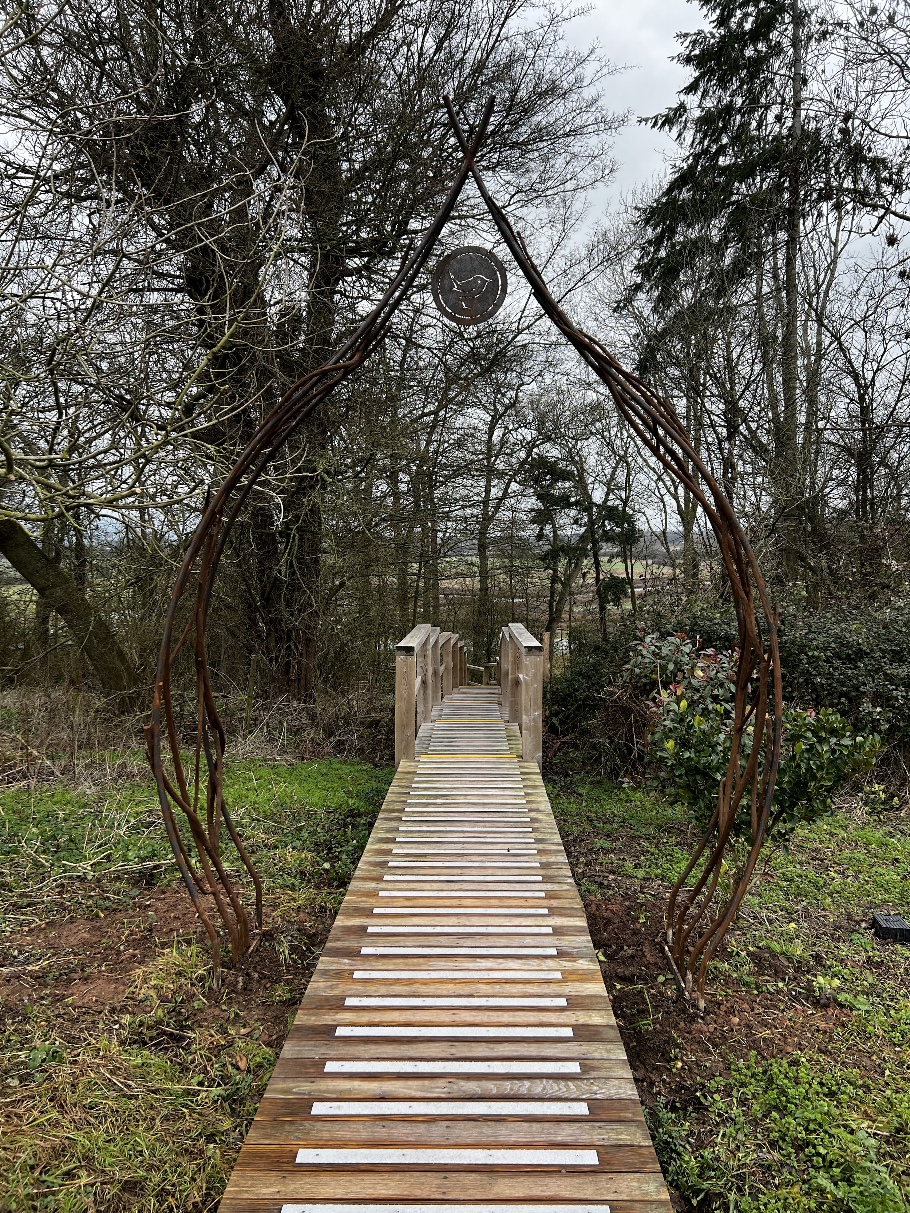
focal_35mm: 26
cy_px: 606
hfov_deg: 53.1
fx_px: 911
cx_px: 455
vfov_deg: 67.3
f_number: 1.5
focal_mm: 5.7
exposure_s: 1/421
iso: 50
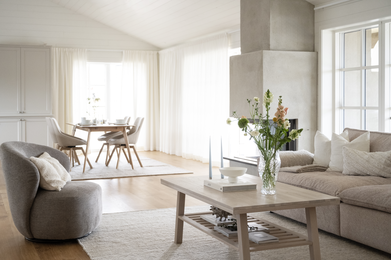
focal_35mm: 46
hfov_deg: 42.7
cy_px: 130
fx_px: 500
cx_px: 196
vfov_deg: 29.2
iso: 2000
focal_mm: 46
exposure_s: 1/100
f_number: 4
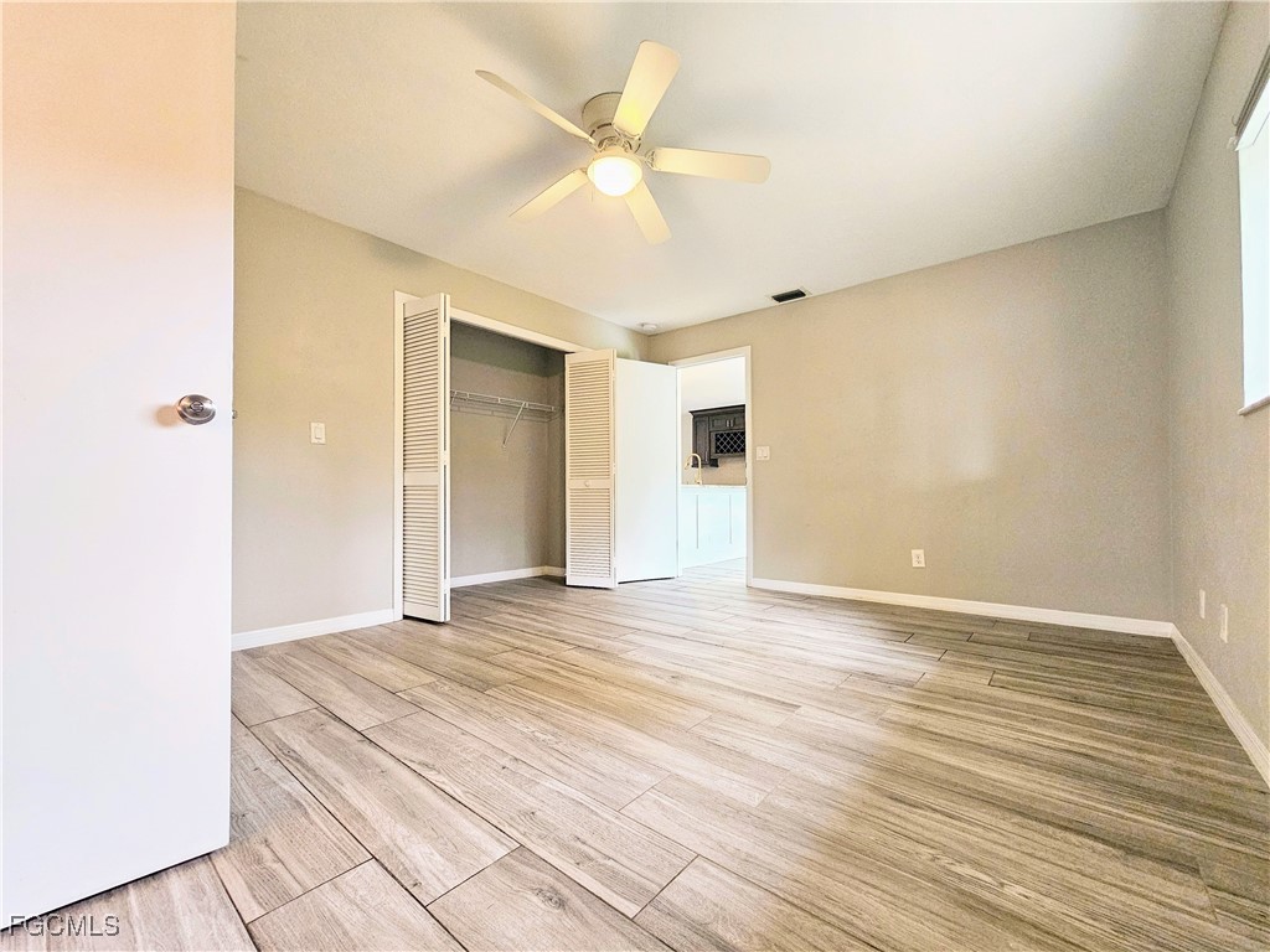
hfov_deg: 106.2
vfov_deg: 89.9
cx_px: 635
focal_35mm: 13
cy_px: 476
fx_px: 477
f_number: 2.2
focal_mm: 2.2
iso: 400
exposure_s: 1/60
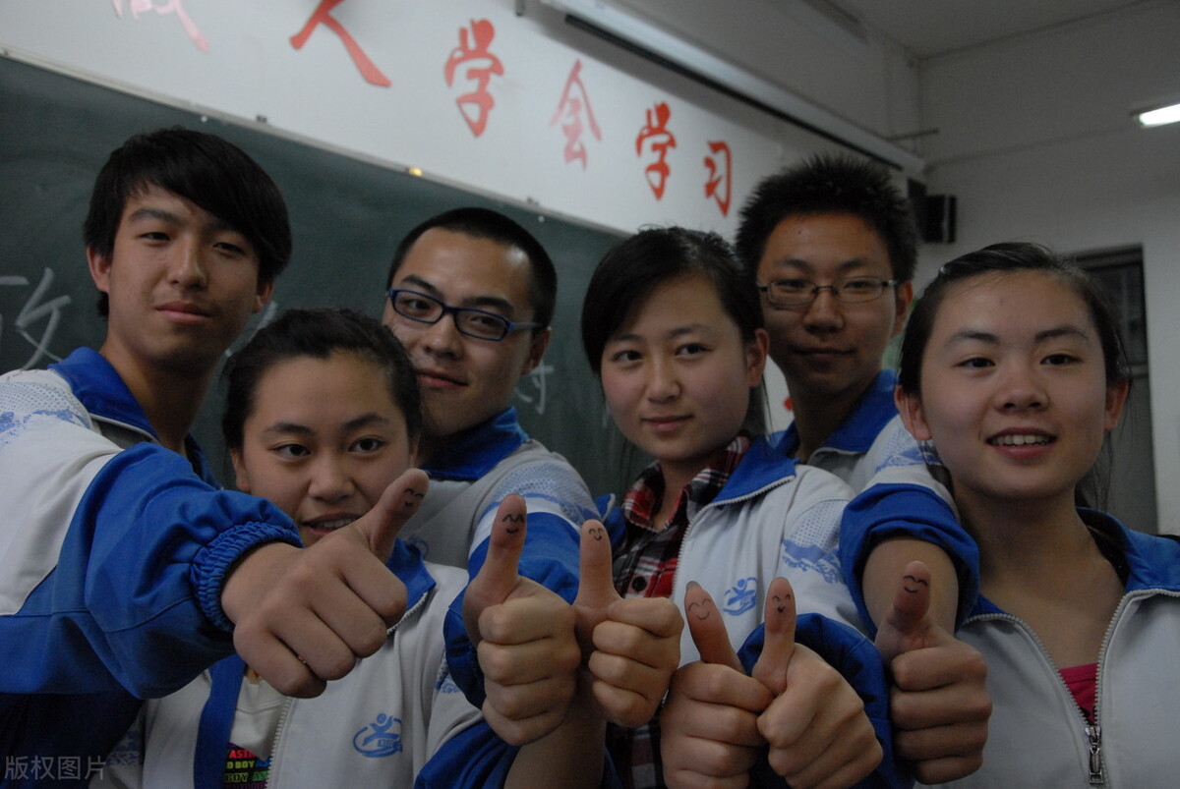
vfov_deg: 34.3
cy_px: 394
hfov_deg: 49.5
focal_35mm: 39
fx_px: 1280
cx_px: 590
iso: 800
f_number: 6.3
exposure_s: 1/40
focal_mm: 26
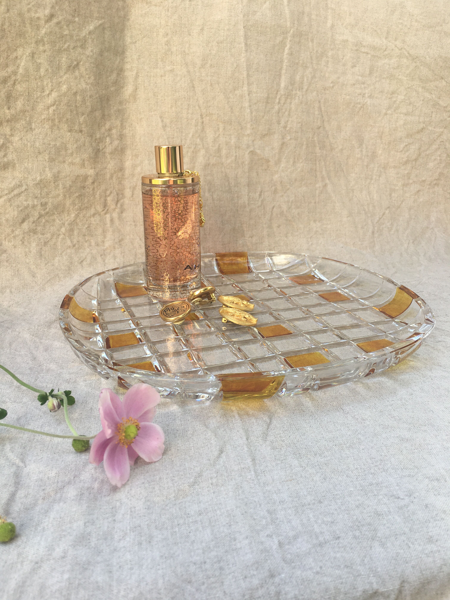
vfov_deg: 61.7
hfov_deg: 48.2
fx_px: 503
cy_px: 300
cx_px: 225
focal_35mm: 29
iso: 25
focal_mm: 4.15
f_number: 2.2
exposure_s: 1/153
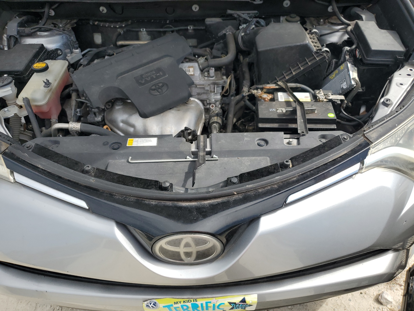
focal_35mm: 26
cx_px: 207
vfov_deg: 53.1
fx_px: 311
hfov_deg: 67.3
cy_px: 156
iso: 50
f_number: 1.5
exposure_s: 1/2000
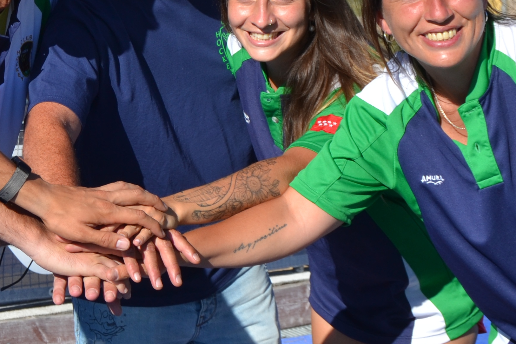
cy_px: -18
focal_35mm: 119
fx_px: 1706
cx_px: -3
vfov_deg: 11.4
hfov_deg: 16.8
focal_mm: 28
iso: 100
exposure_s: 1/250
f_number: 8
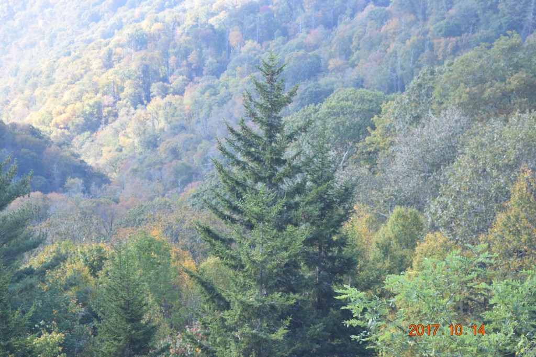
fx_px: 1072
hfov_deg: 28.1
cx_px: 268
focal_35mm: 72
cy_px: 178
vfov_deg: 18.9
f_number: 5.3
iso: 200
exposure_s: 1/100
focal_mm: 48
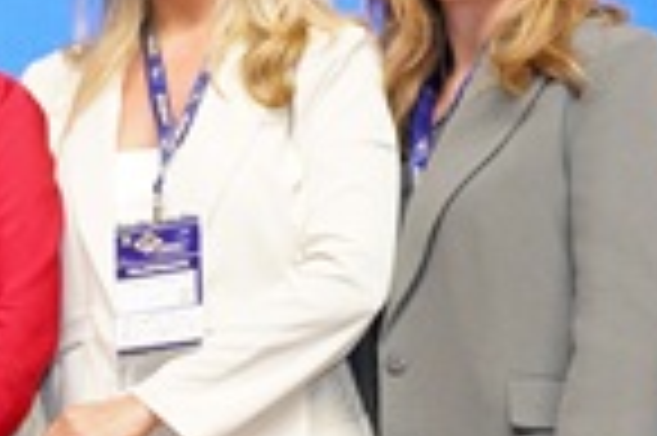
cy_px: 454
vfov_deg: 6.0
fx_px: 4145
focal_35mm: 227
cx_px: -302
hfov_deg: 8.9
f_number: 2.8
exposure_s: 1/125
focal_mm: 33.2
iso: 2000
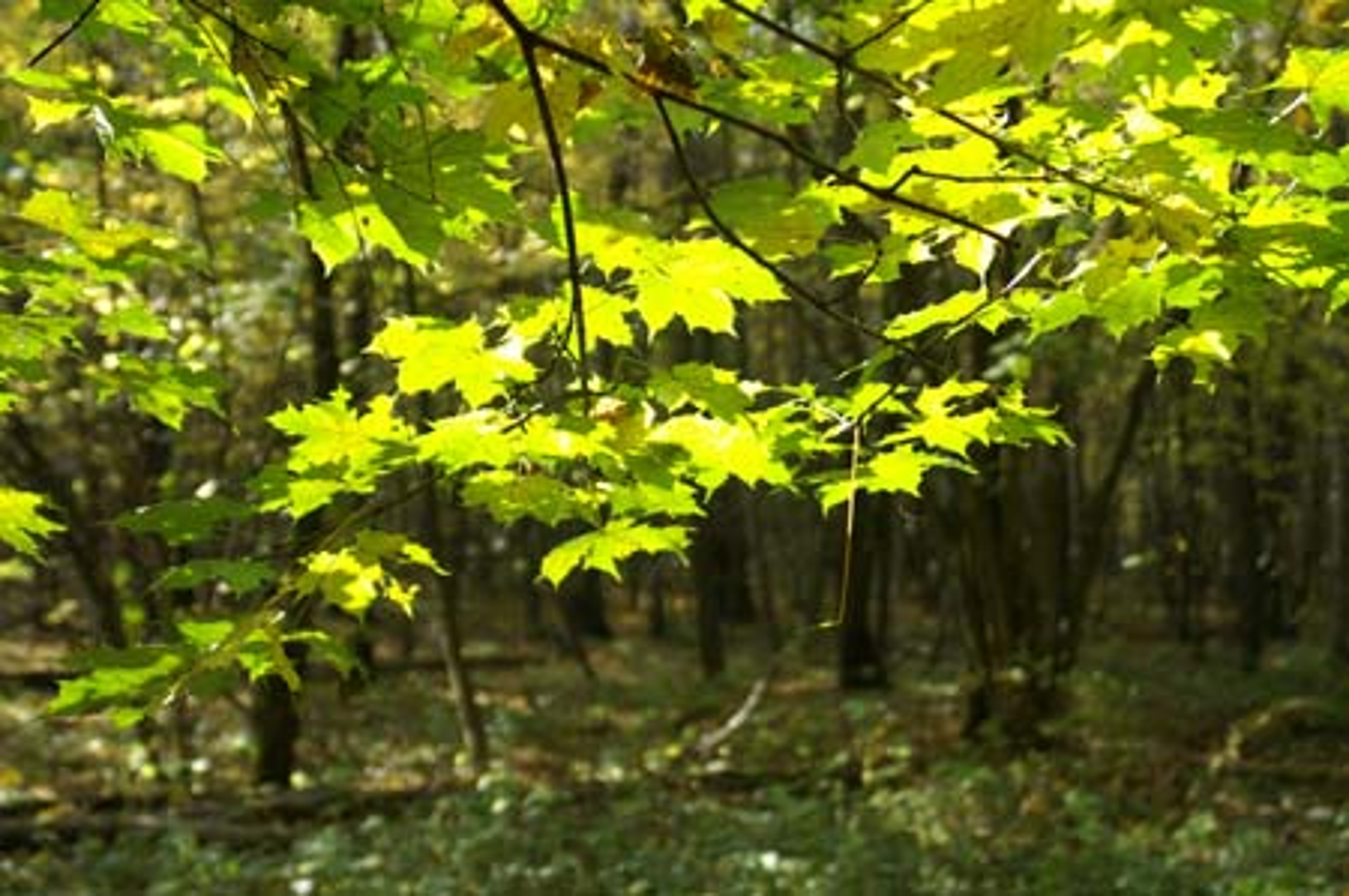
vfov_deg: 25.7
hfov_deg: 37.9
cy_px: 448
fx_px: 1965
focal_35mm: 52
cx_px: 674
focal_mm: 35
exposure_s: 1/80
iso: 100
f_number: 4.5
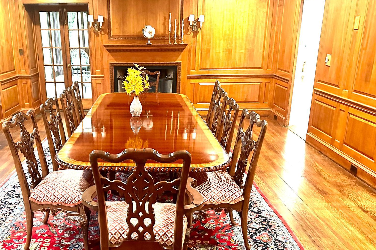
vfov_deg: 38.8
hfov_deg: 55.0
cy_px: 145
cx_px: 134
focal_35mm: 34
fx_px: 355
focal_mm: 6.86
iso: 800
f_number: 1.78
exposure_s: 1/59
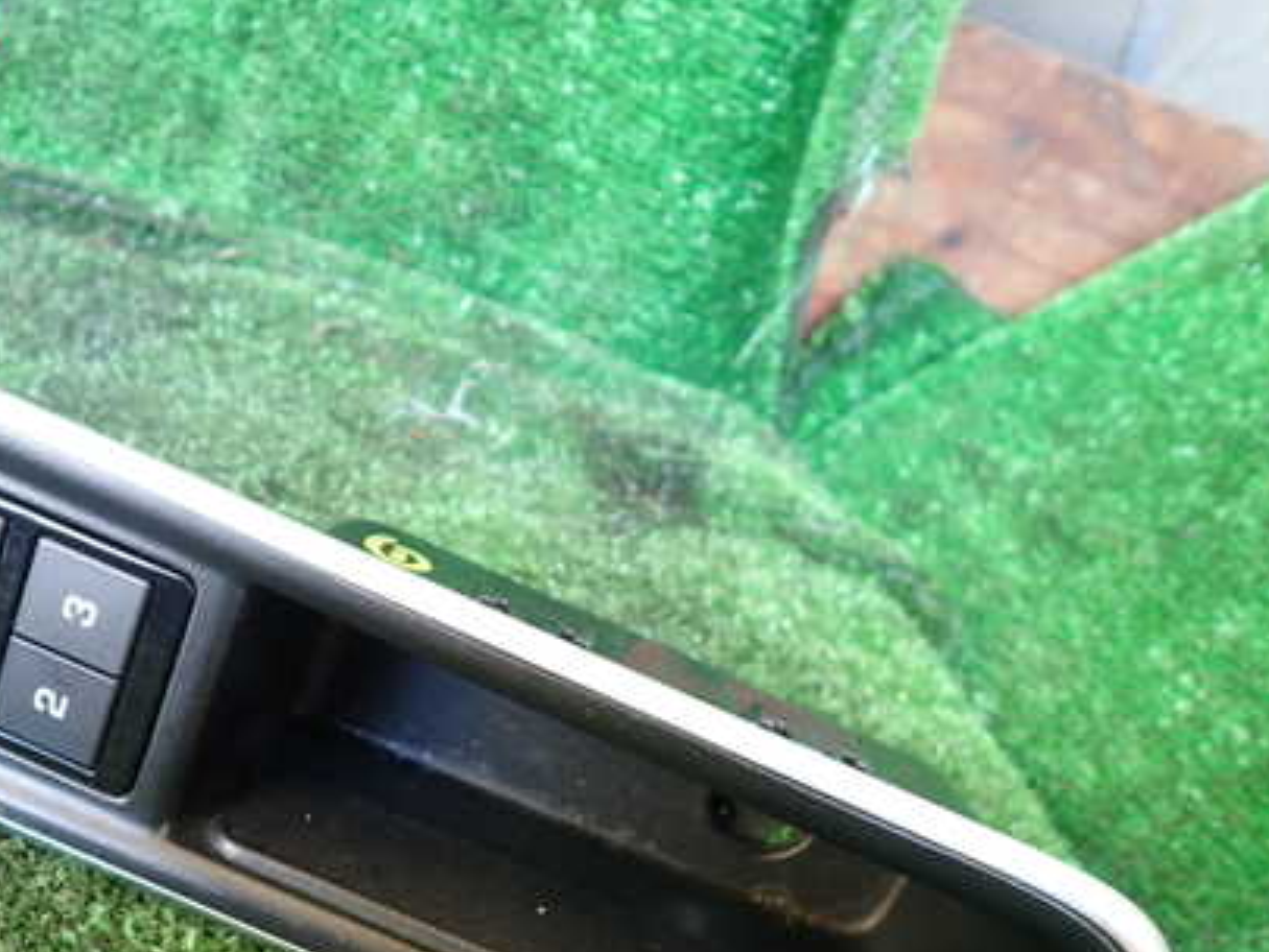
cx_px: 348
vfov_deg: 37.9
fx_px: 1357
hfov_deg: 48.6
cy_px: 692
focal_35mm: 37
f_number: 2
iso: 200
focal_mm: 4.5
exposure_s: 1/30
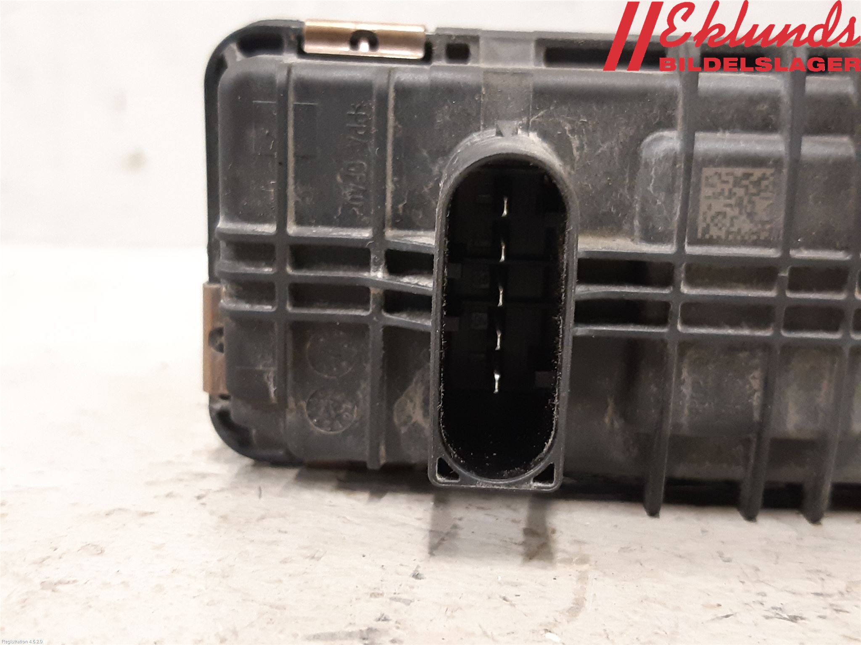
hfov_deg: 67.3
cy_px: 322
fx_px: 647
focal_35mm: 26
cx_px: 430
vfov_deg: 53.1
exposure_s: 1/33
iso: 320
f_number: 1.7
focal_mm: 3.93
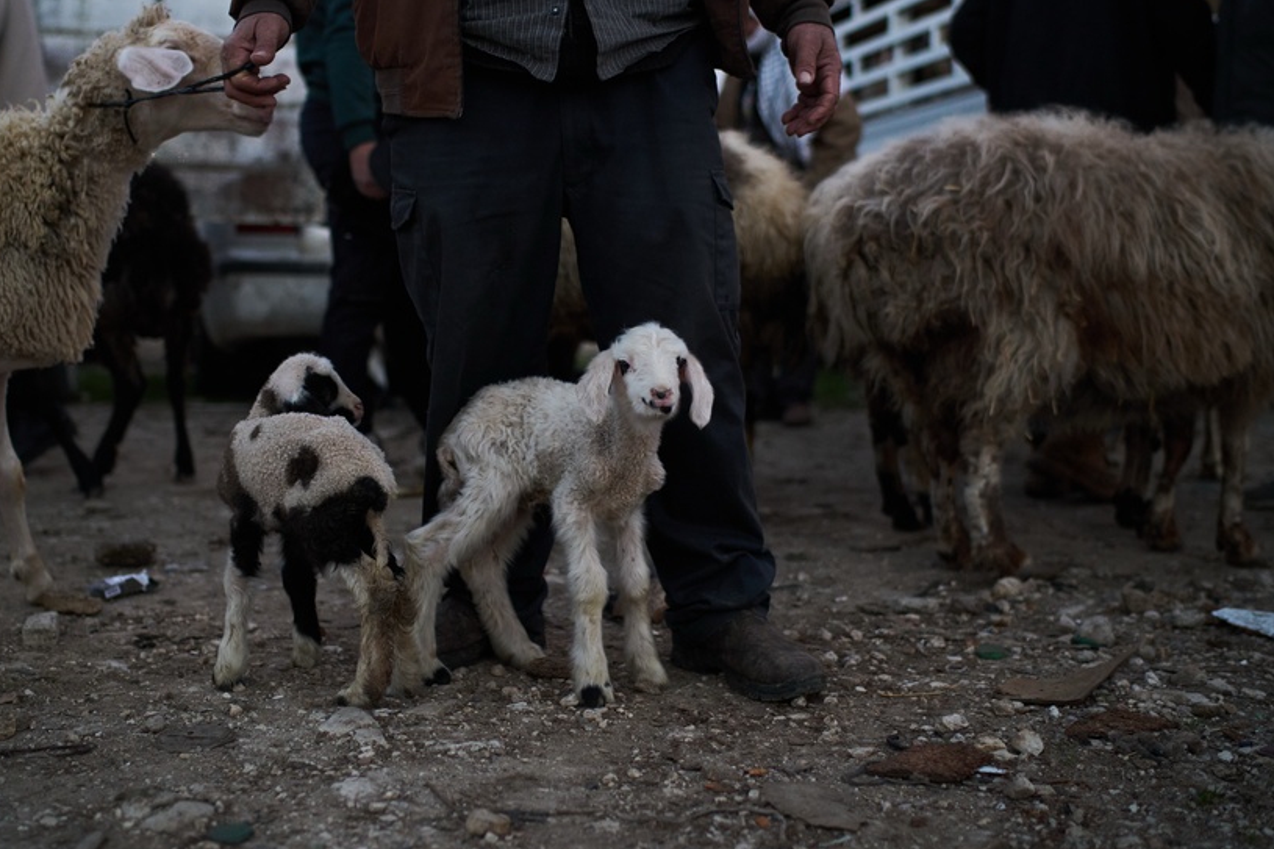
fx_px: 1557
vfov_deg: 30.4
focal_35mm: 44
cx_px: 580
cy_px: 343
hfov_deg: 44.5
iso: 2500
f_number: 2
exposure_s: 1/500
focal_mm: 35
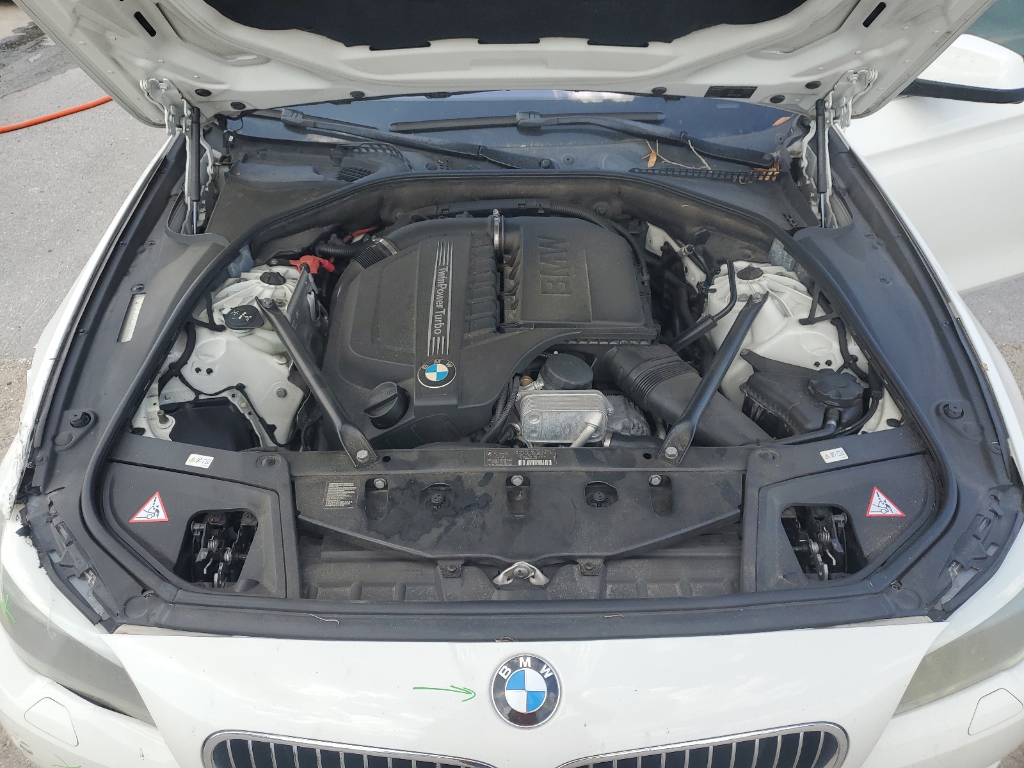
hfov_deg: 67.3
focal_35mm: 26
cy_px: 384
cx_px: 512
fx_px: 769
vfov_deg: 53.1
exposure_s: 1/833
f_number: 1.5
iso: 50
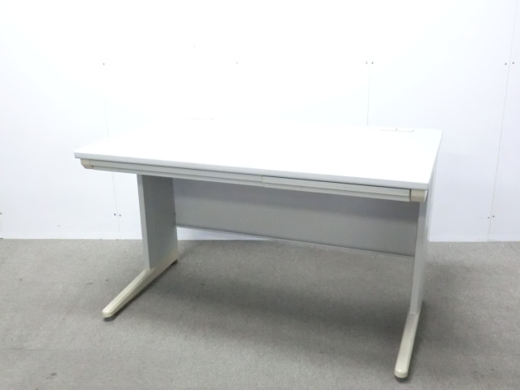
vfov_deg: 37.7
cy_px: 195
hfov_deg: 49.0
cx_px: 260
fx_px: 571
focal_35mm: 38
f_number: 3.9
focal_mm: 6.9
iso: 800
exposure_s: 1/30
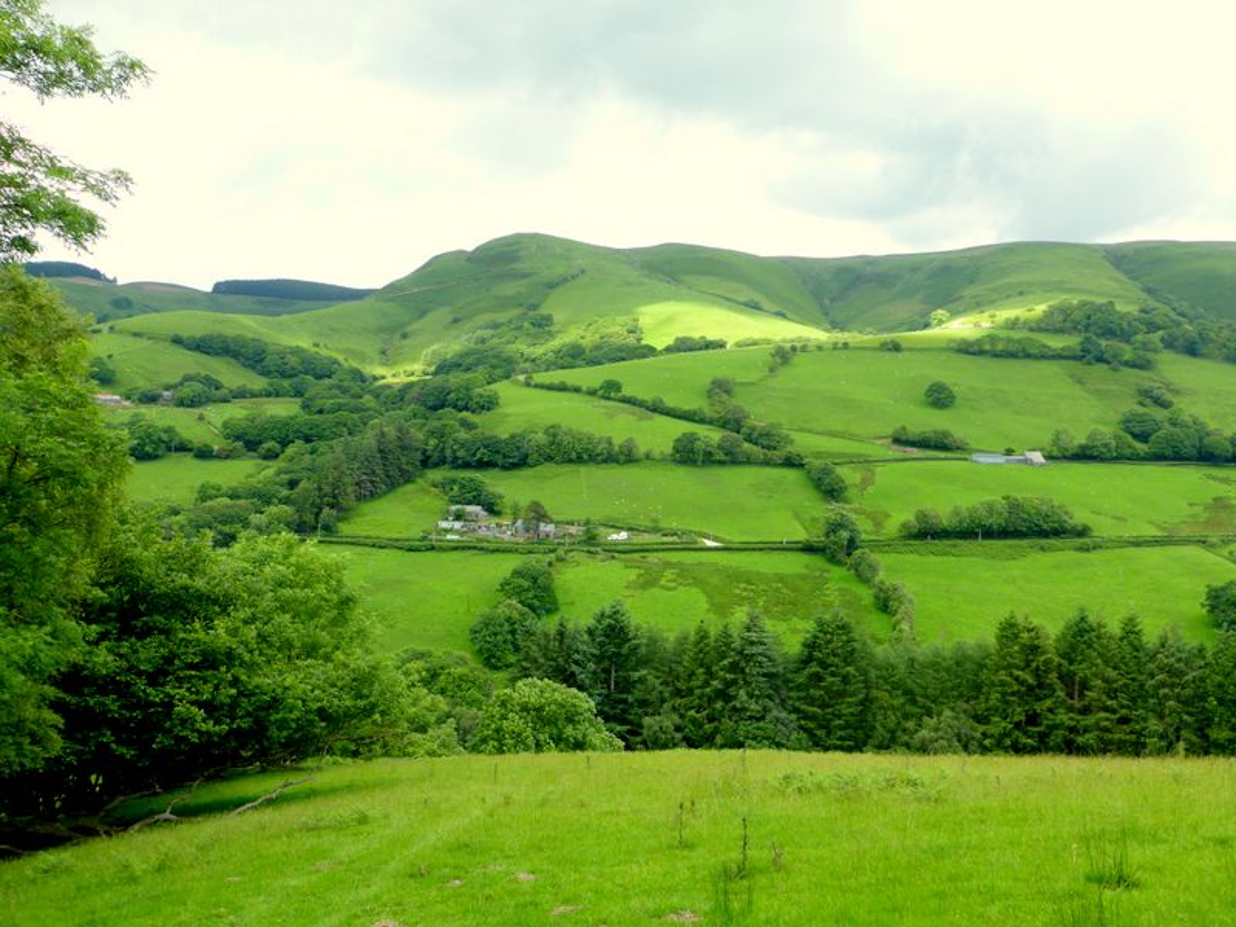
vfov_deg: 46.8
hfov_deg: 60.0
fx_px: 1071
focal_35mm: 30
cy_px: 464
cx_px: 618
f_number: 3.6
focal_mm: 5.4
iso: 100
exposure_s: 1/200
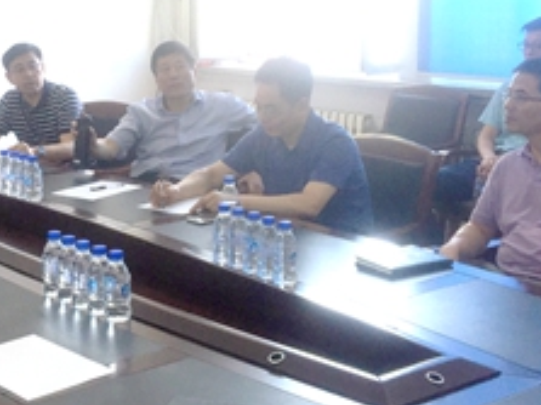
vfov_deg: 22.5
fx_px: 1015
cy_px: 154
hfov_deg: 29.3
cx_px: 126
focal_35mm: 65
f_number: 2.2
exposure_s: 1/100
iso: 40
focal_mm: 4.15
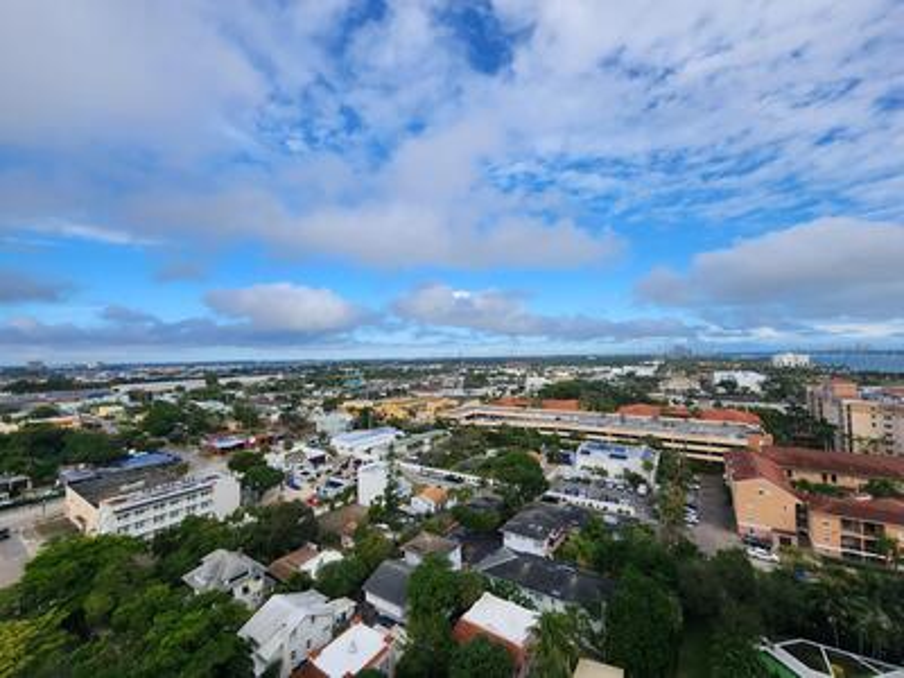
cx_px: 452
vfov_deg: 89.9
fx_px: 339
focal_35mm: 13
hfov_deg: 106.2
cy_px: 339
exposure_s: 1/1343
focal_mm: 2.2
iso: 50
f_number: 2.2
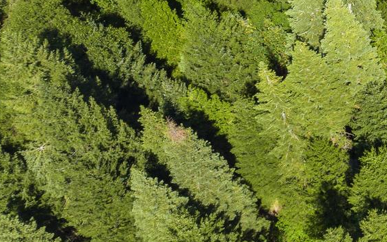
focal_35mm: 92
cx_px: 570
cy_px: 42
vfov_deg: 14.1
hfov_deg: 19.7
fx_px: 971
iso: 100
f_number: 4
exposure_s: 1/500
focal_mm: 12.29
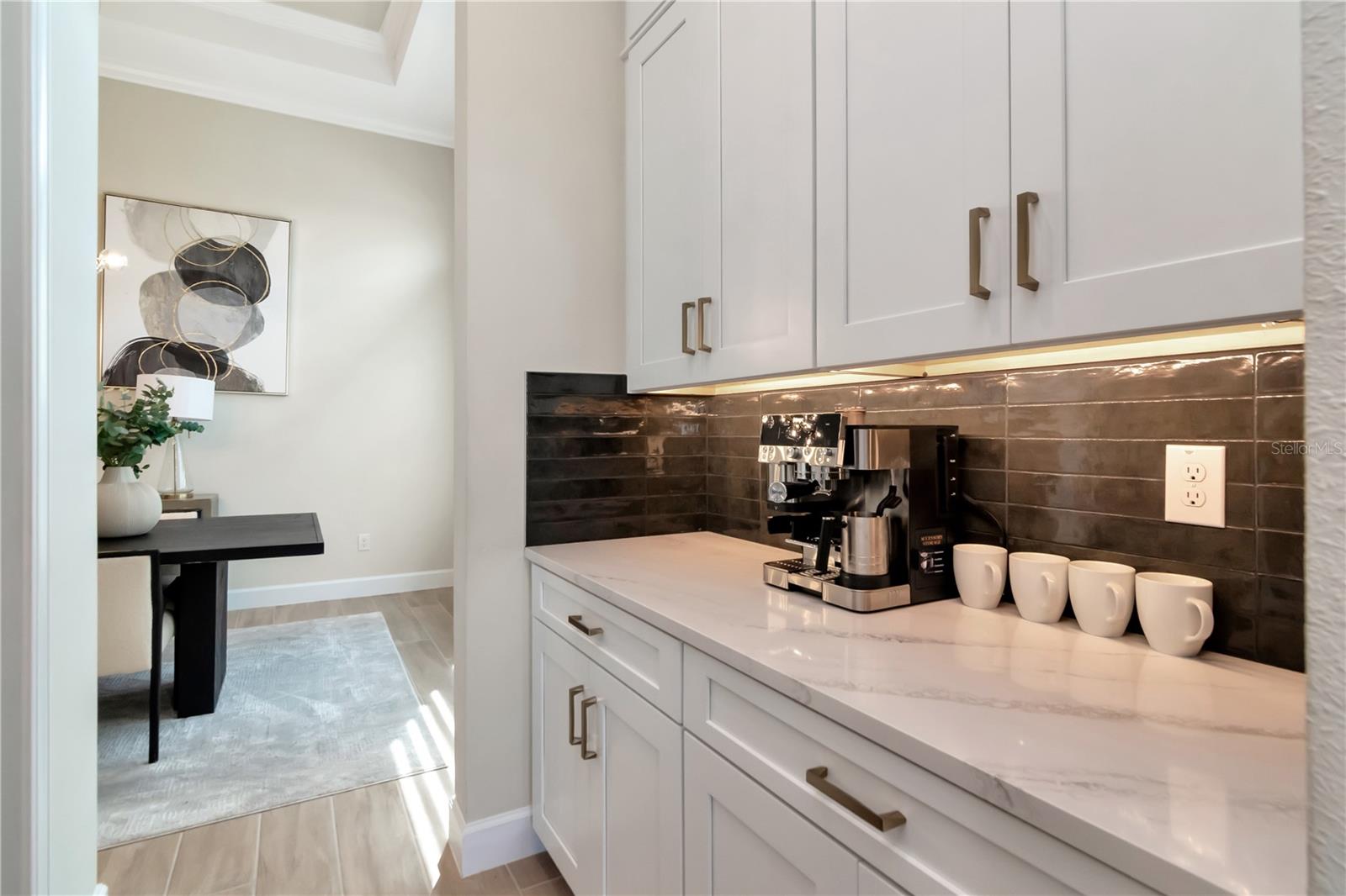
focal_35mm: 16
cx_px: 673
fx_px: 617
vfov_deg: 72.0
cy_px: 448
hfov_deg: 95.0
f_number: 8
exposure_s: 1/100
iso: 1250
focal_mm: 11
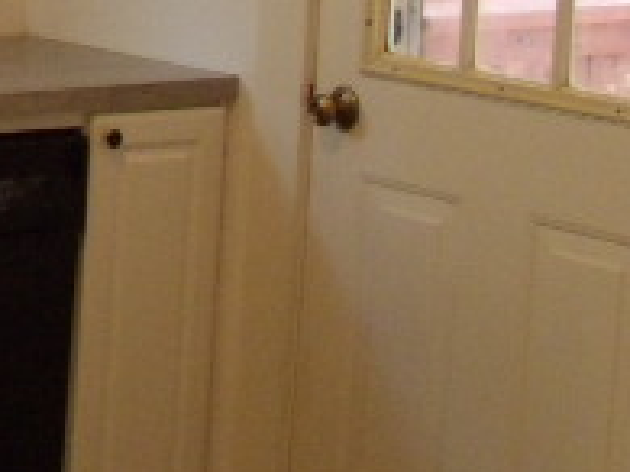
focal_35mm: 118
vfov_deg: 12.2
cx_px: -401
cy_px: -129
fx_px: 2146
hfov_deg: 15.1
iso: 400
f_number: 3.6
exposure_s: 1/60
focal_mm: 6.4
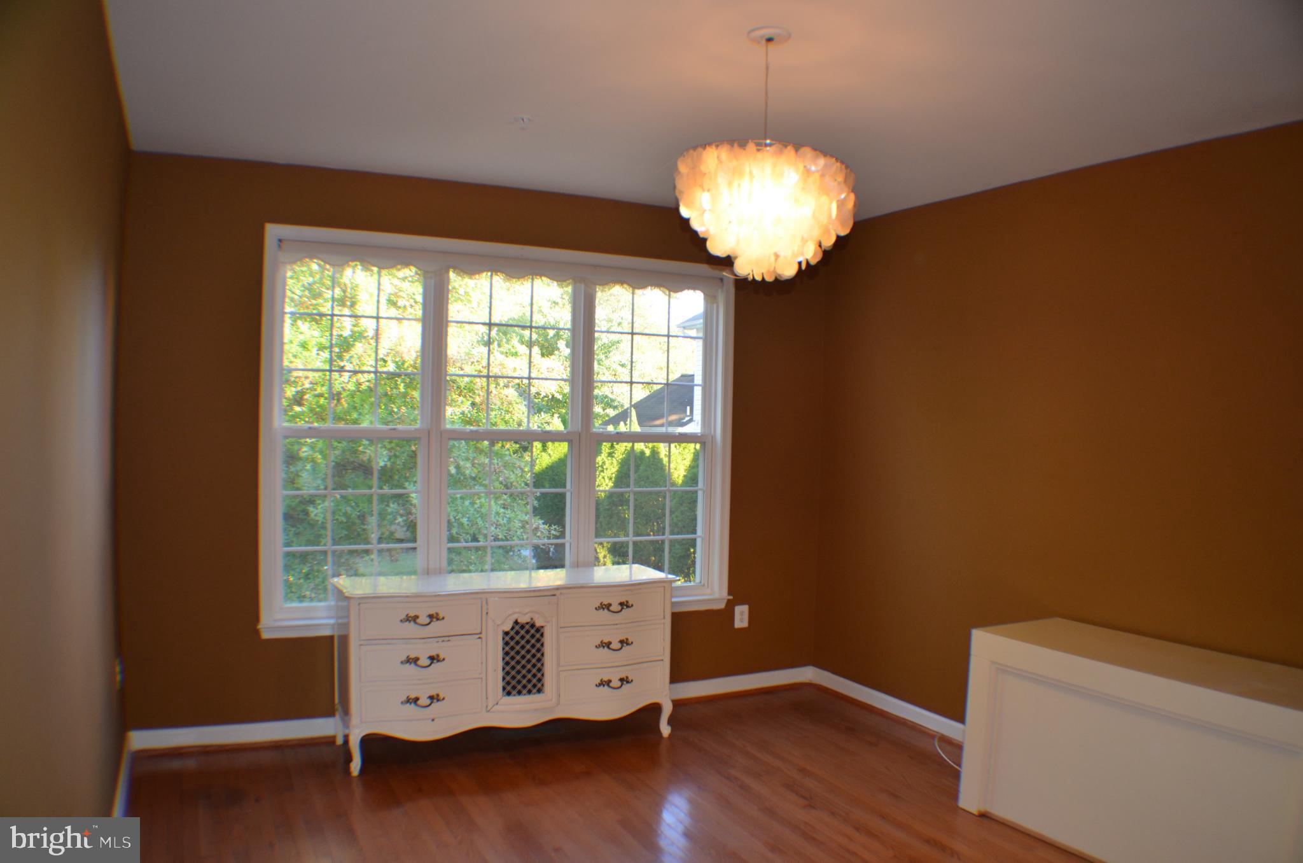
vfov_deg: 39.8
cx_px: 652
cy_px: 432
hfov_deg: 57.3
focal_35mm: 33
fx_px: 1192
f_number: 3.5
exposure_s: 1/60
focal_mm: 22
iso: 450
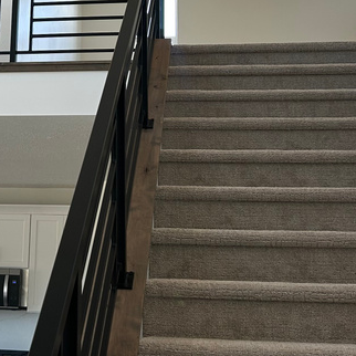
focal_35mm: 73
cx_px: 65
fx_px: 849
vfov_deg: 23.1
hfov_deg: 23.3
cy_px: 38
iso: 64
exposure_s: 1/120
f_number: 1.5
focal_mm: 5.7
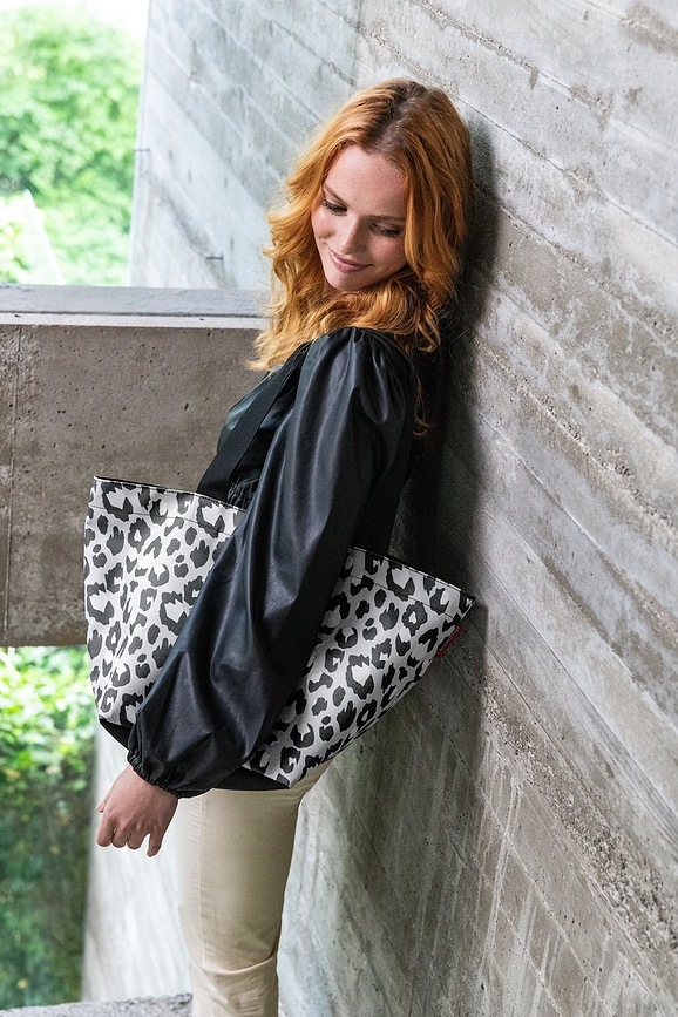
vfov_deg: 32.4
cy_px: 508
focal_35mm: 62
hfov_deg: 21.9
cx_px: 339
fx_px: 1751
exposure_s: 1/160
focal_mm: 62
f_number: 4.5
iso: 5000
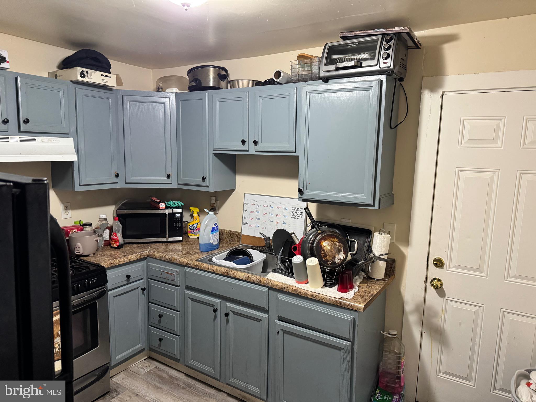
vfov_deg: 56.8
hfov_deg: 71.6
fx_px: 372
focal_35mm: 24
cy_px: 201
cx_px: 268
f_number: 1.78
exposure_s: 1/60
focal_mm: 6.76
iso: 500
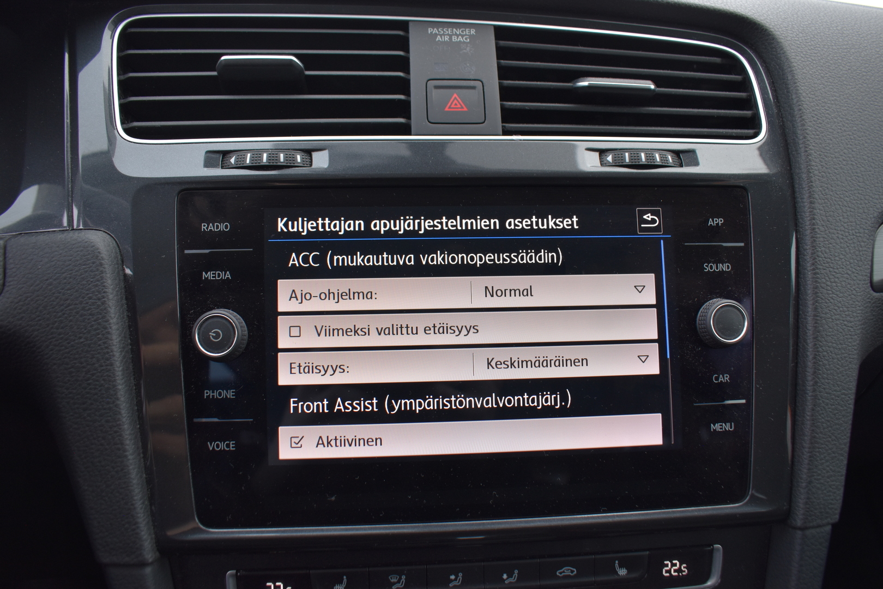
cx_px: 442
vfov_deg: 47.9
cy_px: 294
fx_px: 662
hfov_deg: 67.4
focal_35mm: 27
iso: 400
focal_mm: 18
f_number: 5.6
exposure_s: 1/125
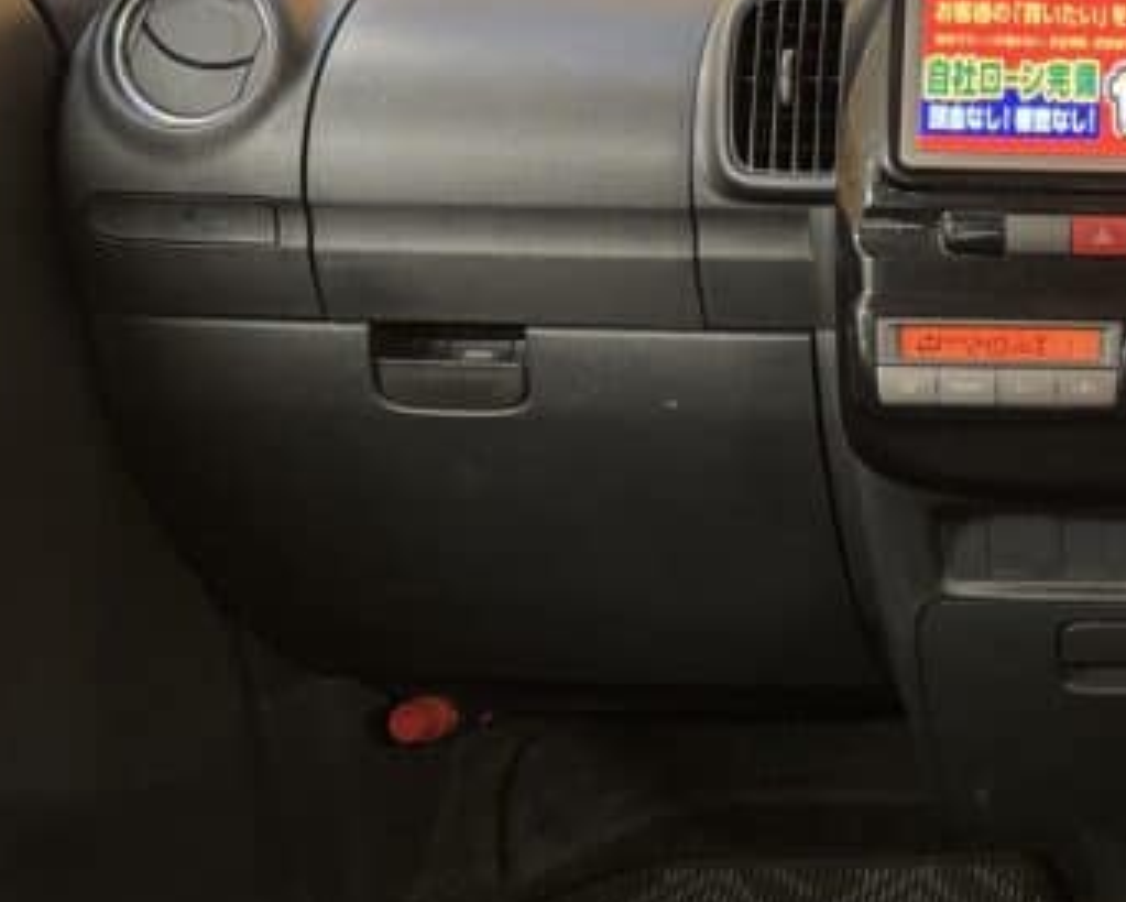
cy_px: 248
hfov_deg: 30.1
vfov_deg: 27.3
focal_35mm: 55
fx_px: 1833
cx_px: 1284
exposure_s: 1/50
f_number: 1.78
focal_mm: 6.76
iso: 320
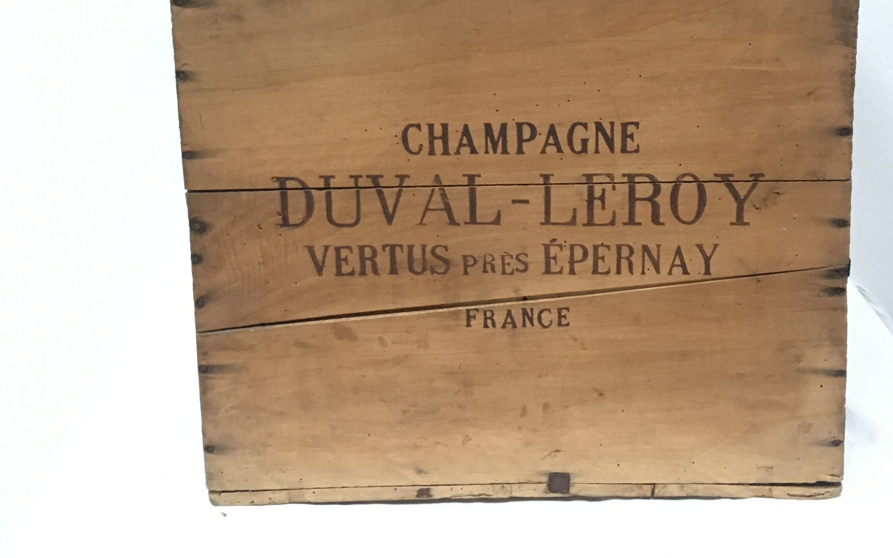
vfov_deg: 26.1
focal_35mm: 47
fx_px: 1144
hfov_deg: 42.6
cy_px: 5
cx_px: 487
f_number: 2.2
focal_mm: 4.15
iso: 200
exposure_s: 1/20
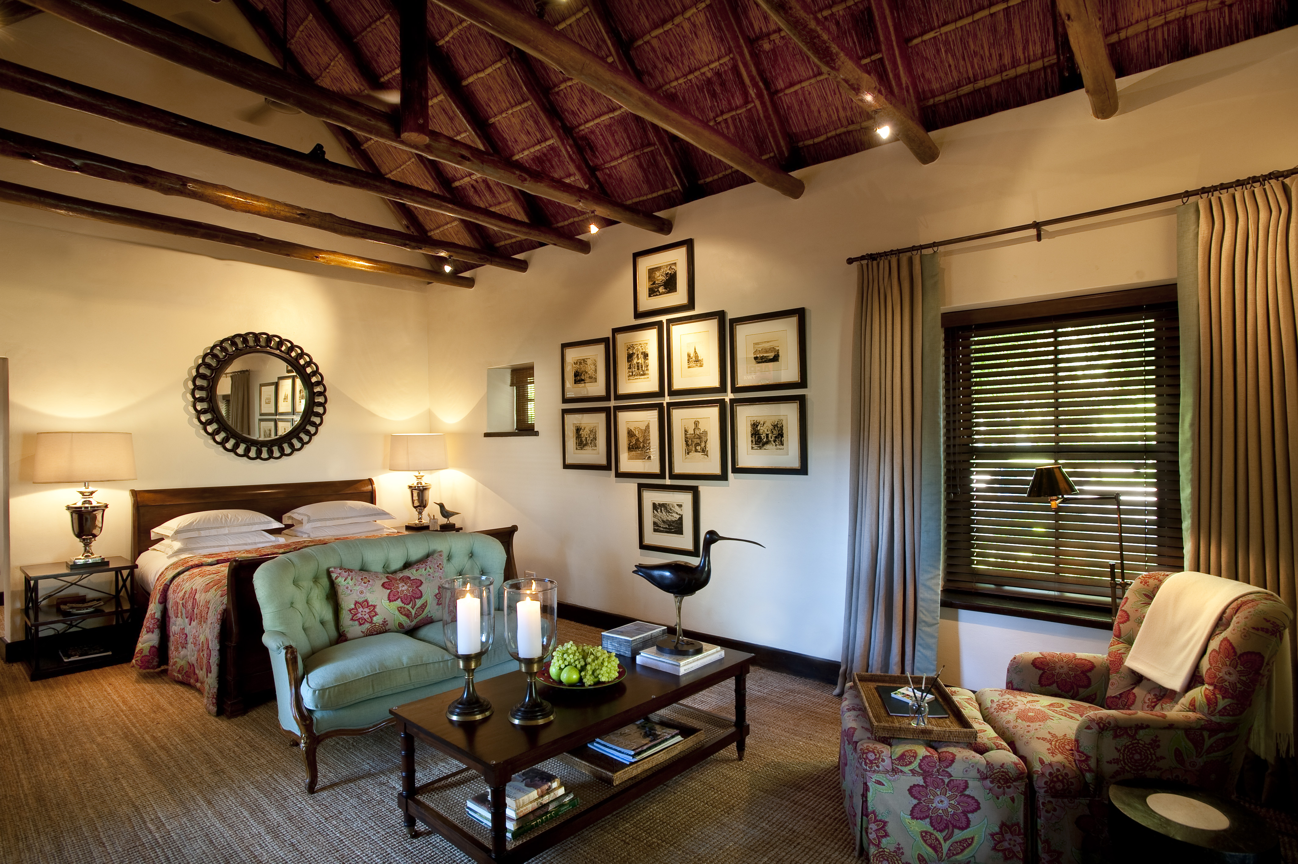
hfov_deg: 86.9
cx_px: 649
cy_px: 432
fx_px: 685
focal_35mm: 19
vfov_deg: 64.5
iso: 200
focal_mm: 19
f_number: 9.5
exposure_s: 1/1.43
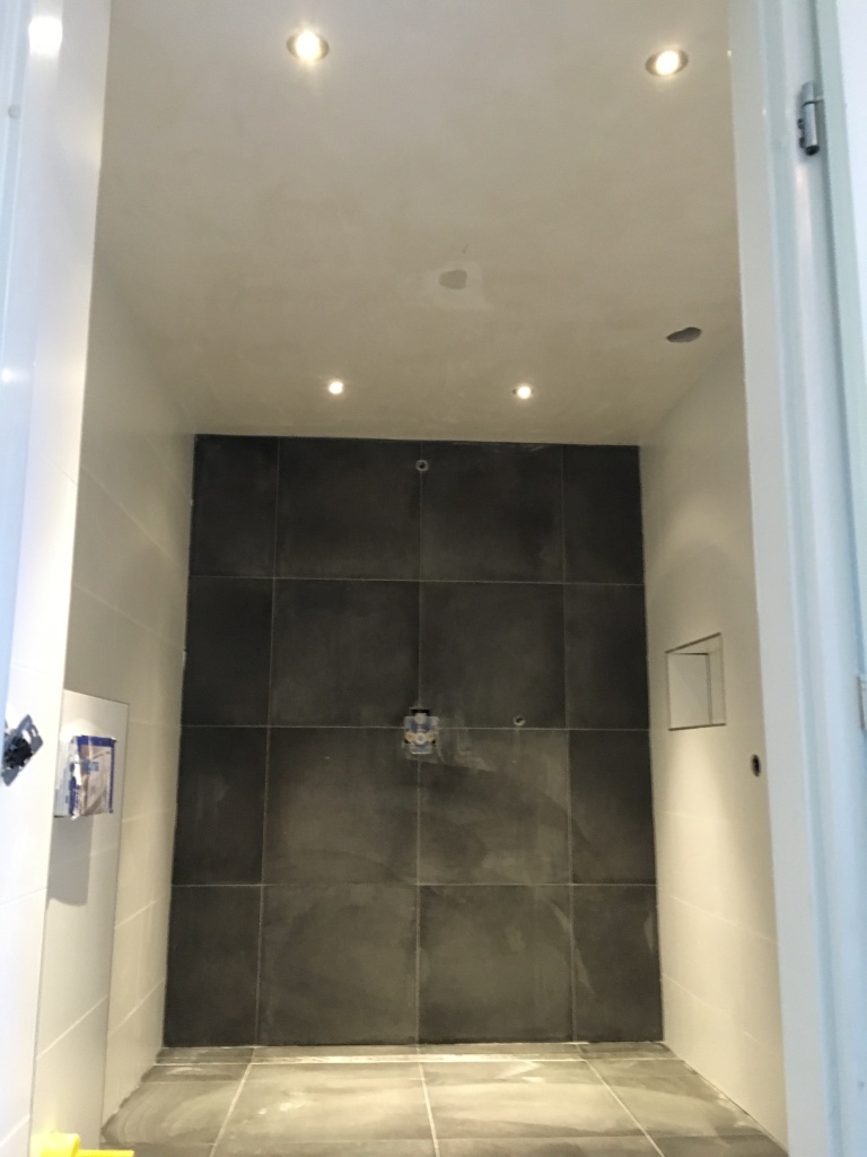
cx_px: 434
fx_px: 968
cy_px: 578
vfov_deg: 61.7
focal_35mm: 29
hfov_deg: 48.2
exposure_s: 1/17
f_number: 2.2
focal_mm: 4.15
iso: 400
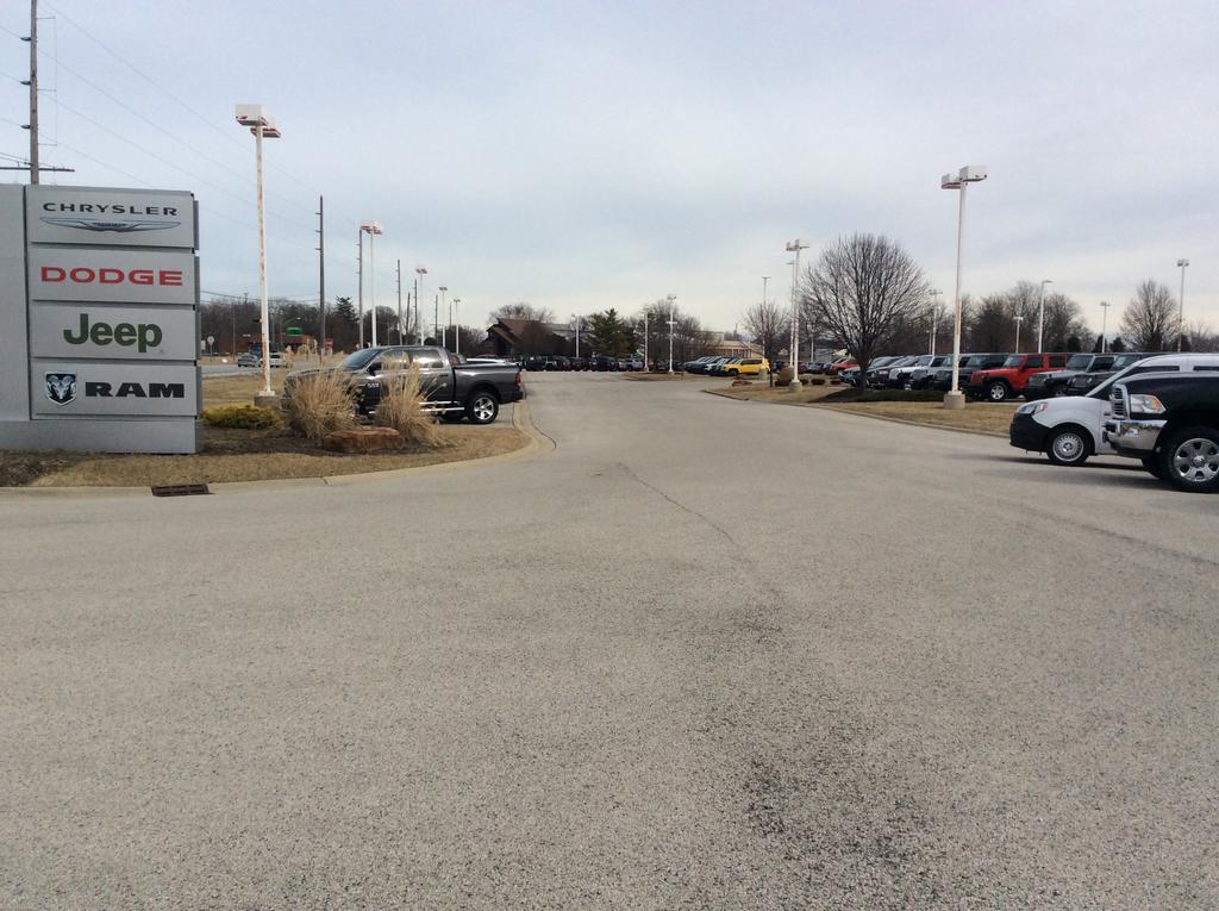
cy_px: 456
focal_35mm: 32
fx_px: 1125
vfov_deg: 44.1
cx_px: 610
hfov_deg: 56.9
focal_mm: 3.3
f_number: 2.4
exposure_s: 1/2203
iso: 32
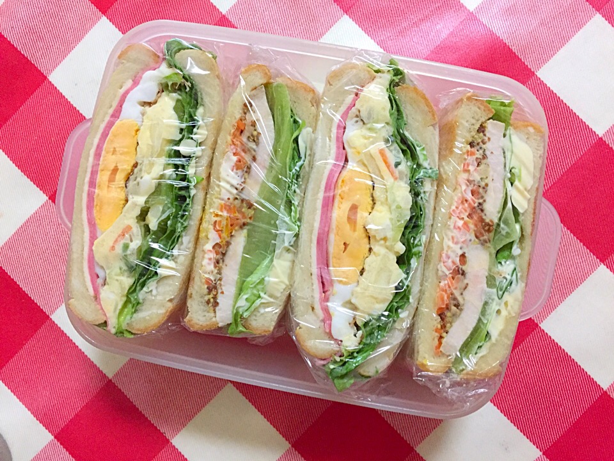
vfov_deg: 48.2
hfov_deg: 61.7
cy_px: 230
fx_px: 514
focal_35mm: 29
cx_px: 307
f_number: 2.2
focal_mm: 4.15
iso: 320
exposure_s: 1/15
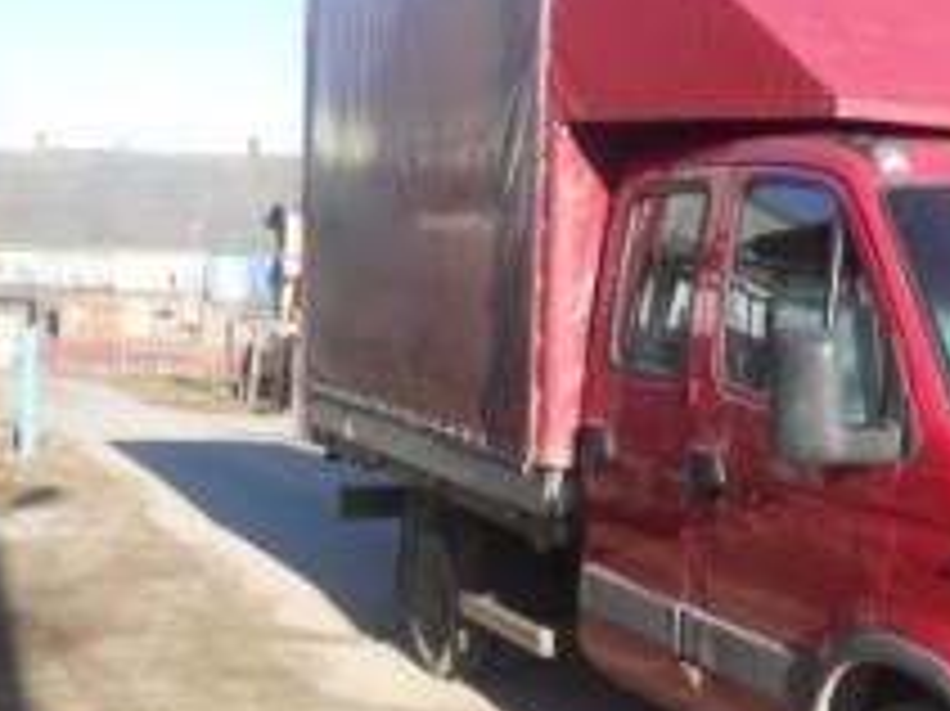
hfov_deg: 28.0
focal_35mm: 68
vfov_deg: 21.6
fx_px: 1865
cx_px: 752
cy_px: 374
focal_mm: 5.8
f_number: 3.5
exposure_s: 1/320
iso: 80
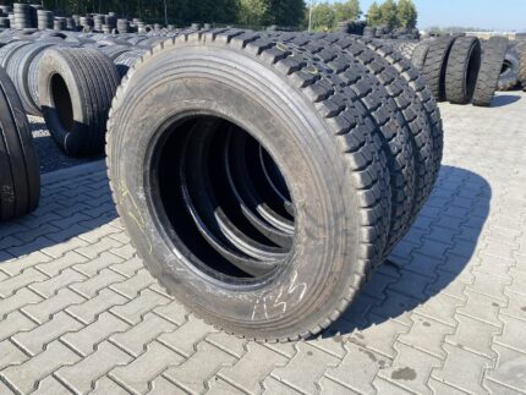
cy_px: 198
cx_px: 263
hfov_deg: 67.3
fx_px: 395
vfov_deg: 53.1
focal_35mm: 26
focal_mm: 4.25
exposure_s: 1/1063
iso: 32
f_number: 1.8
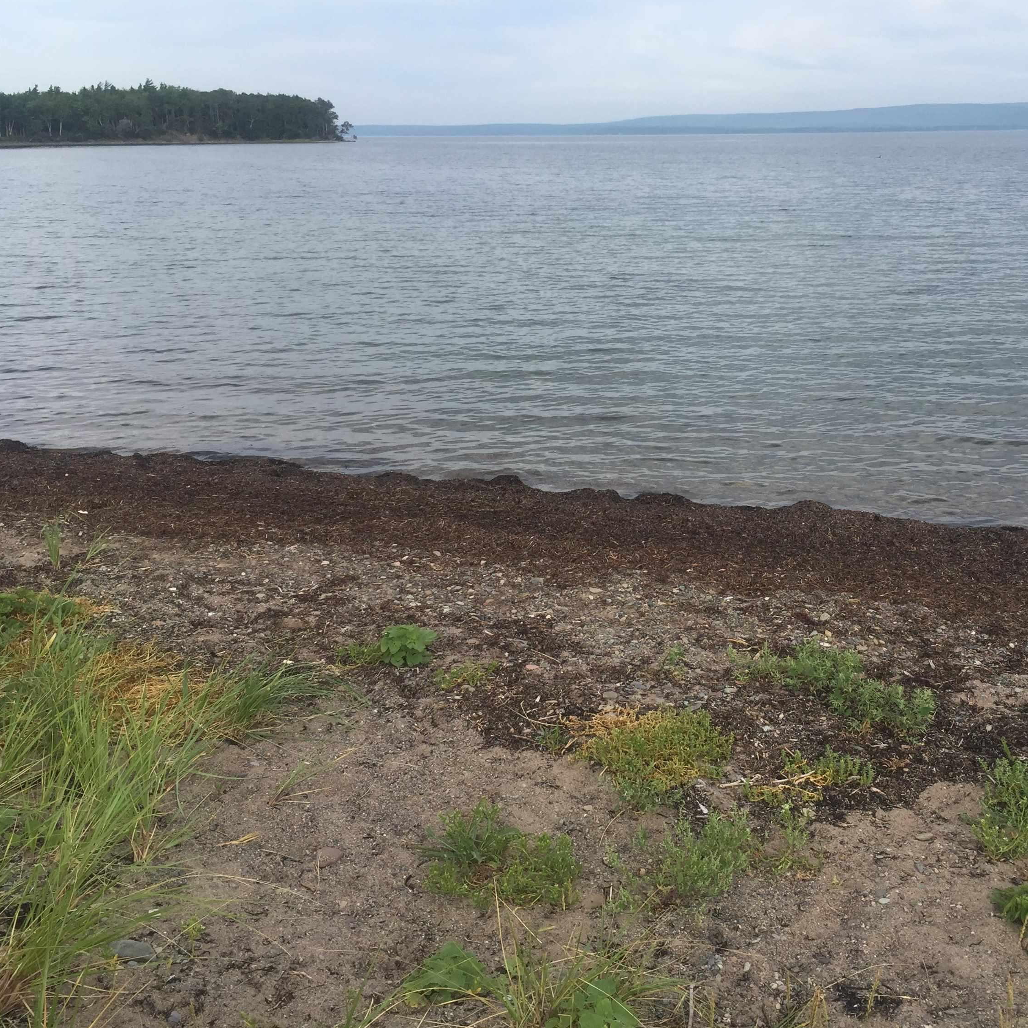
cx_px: 648
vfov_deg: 47.2
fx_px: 1176
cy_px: 510
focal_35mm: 35
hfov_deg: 46.8
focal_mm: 4.15
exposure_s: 1/964
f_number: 2.2
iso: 32
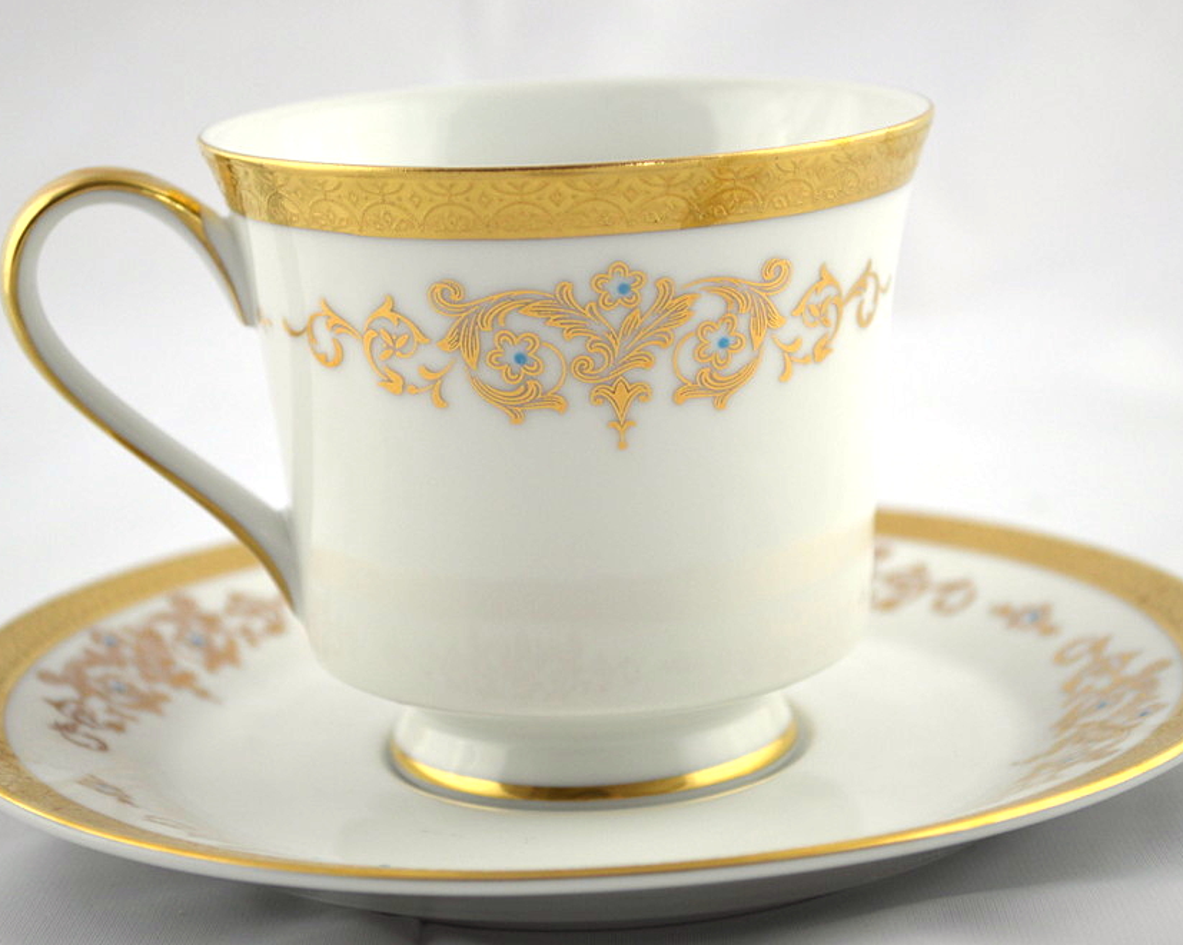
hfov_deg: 20.5
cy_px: 471
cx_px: 602
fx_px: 3275
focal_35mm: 94
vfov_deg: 16.4
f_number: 5.6
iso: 400
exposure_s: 1/60
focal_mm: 55
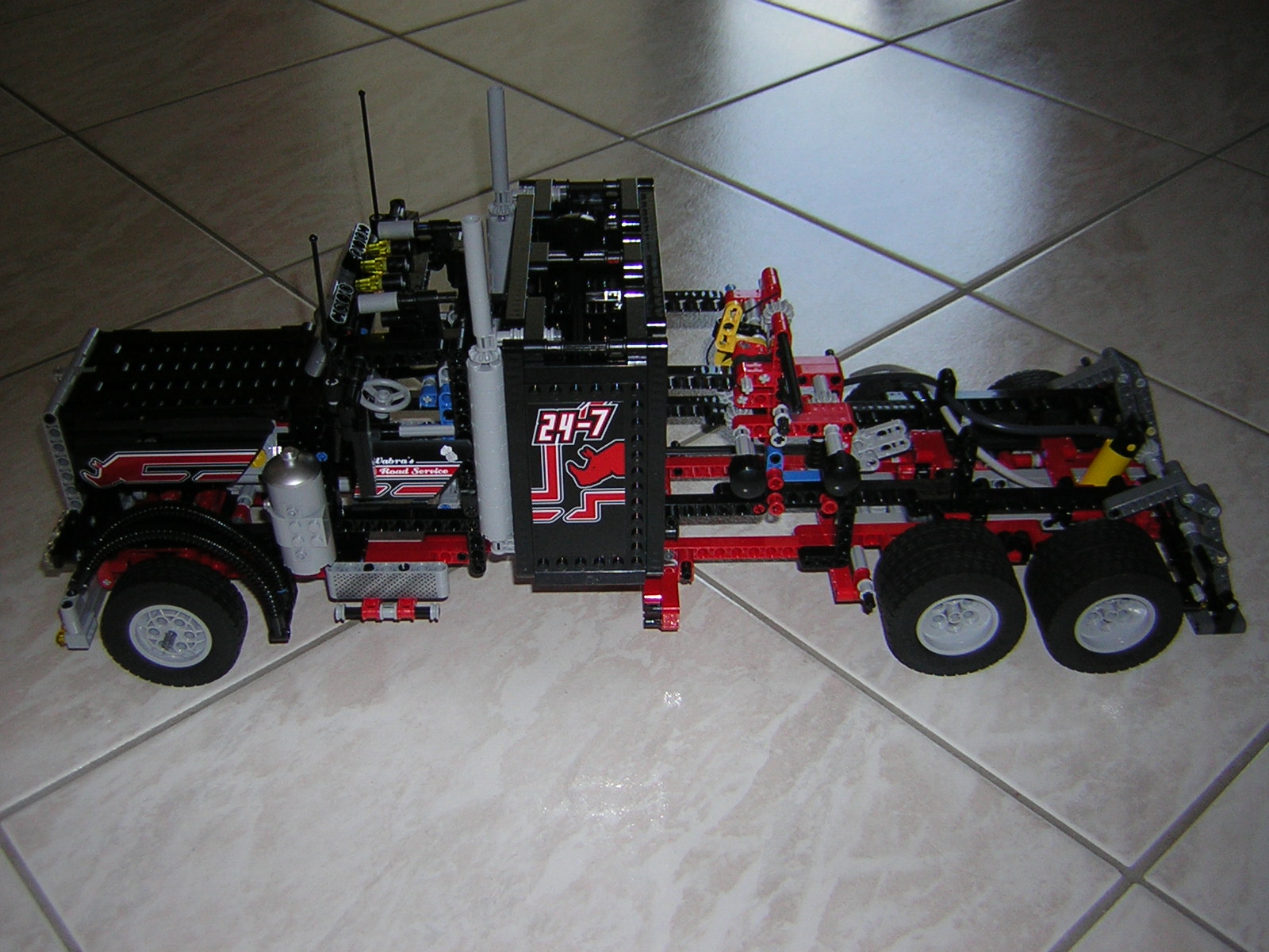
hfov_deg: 51.4
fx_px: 1320
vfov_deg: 39.7
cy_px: 476
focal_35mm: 36
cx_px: 634
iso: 50
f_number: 2.6
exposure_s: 1/60.1
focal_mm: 4.7
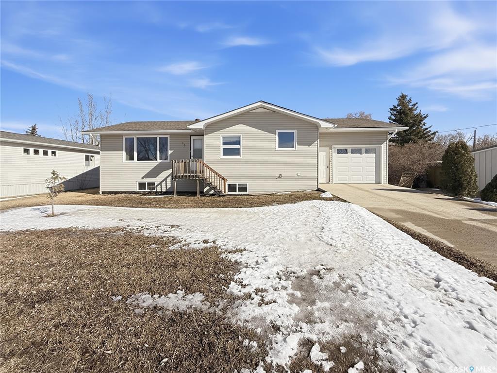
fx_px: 201
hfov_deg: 102.1
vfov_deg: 85.7
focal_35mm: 14
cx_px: 248
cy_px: 186
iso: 64
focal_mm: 2.2
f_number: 2.2
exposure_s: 1/2410
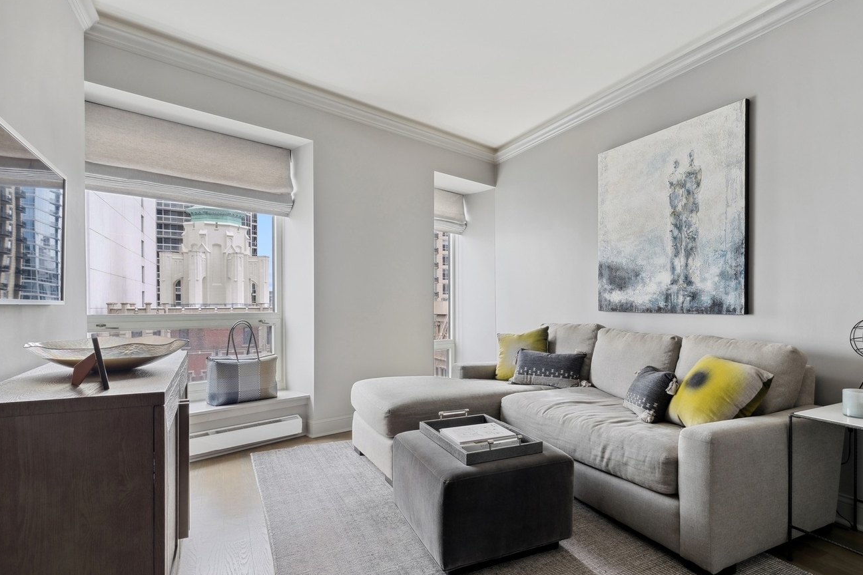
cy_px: 309
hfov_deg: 83.3
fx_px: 479
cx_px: 501
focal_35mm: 20
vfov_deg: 61.9
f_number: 8
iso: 320
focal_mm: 16
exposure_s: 1/5
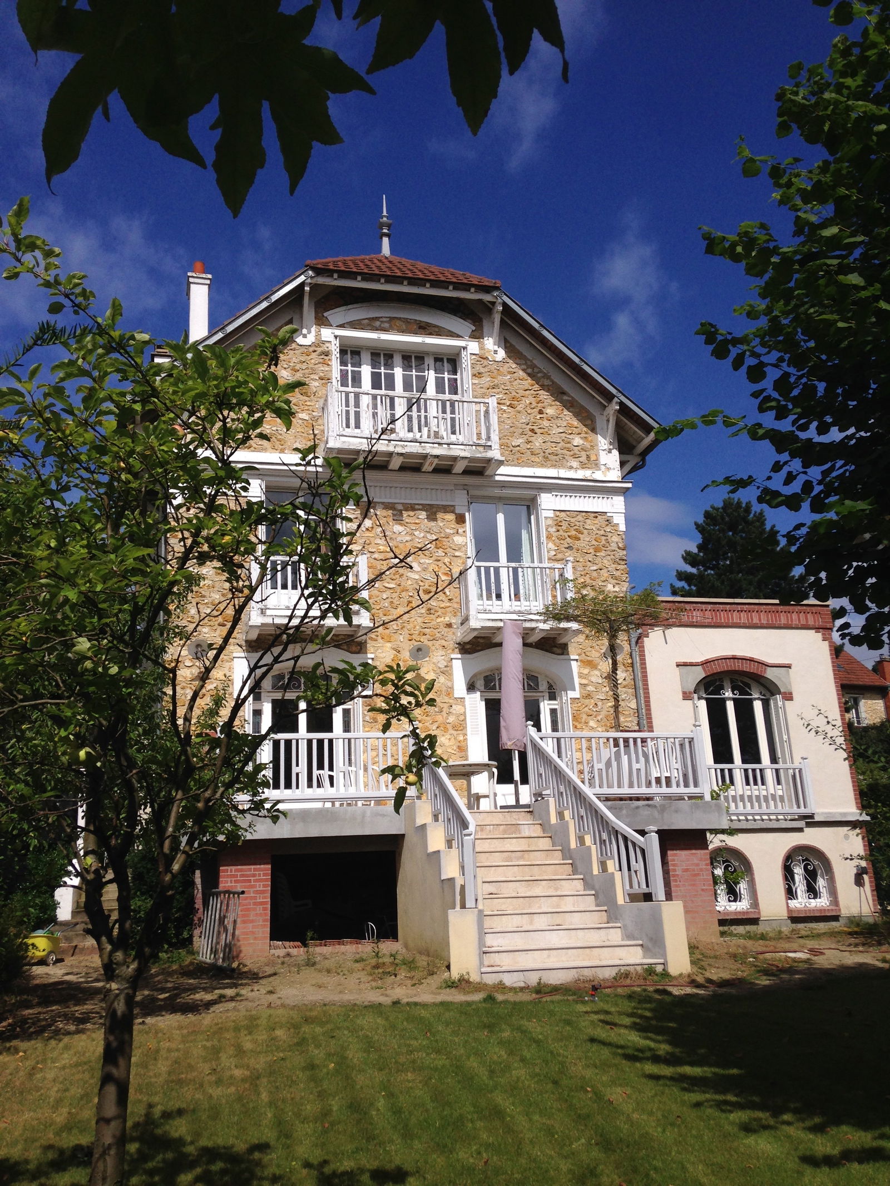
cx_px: 445
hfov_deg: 42.9
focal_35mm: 33
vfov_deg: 55.4
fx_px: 1131
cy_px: 593
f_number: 2.4
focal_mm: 4.12
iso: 50
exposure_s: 1/4184
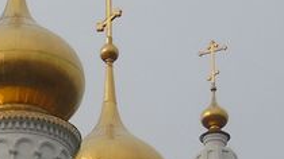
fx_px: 1596
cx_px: -93
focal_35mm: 212
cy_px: 407
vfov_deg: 5.5
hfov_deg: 10.0
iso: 80
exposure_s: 1/1000
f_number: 3.9
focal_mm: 6.1
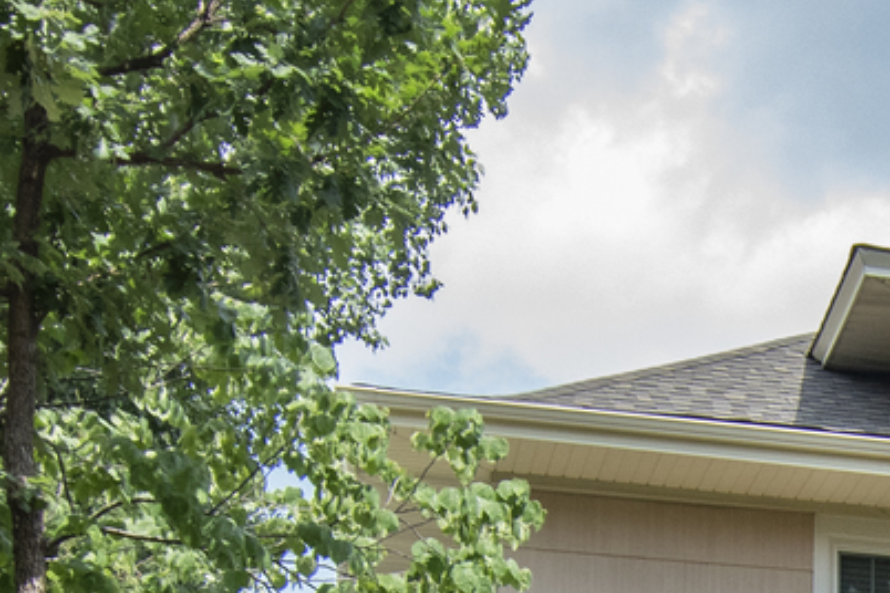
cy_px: 1157
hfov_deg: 15.9
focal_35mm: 121
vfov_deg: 10.5
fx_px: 2991
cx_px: 1229
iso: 800
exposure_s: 1/800
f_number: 7.1
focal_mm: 20
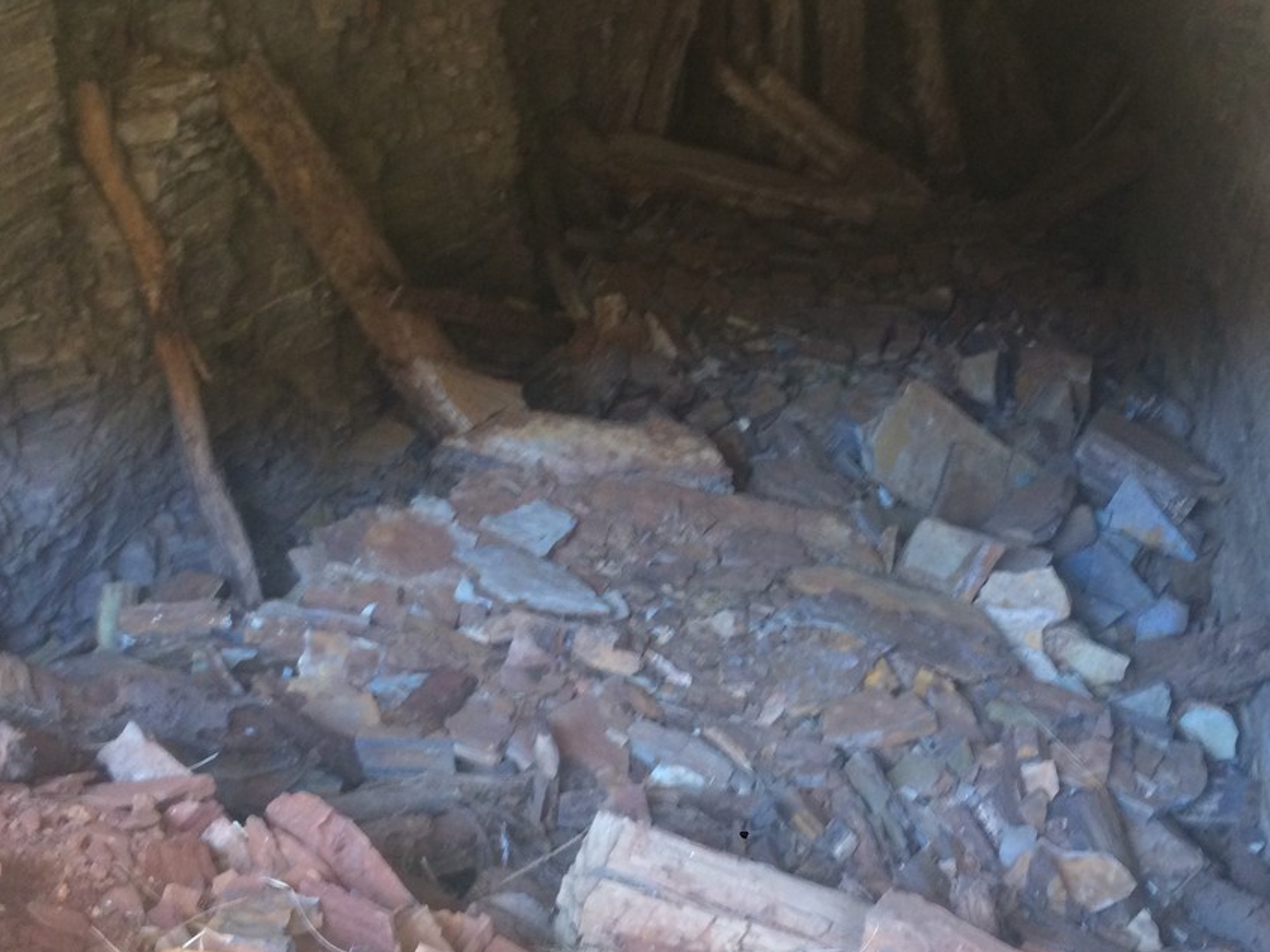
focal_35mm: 44
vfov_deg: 32.8
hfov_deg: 42.8
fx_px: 1614
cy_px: 397
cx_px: 728
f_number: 2.2
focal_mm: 4.15
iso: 160
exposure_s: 1/17
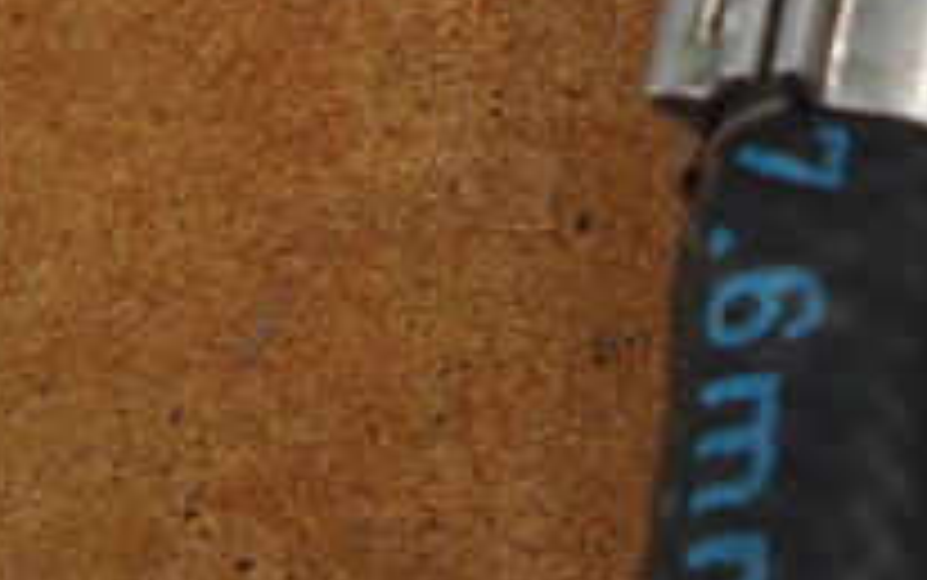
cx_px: 1048
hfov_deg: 16.2
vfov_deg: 10.2
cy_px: -274
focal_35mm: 125
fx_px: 3160
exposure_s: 1/80
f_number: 4.8
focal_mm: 5.8
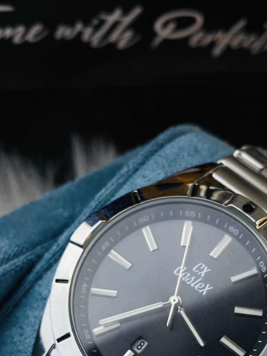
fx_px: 607
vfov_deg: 30.9
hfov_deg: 24.8
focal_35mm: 59
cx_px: 155
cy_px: 336
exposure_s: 1/249
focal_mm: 4.25
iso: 32
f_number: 1.8
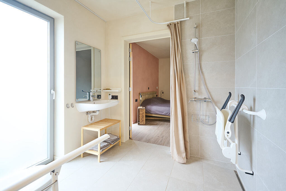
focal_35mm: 16
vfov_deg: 73.8
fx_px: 127
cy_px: 96
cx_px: 143
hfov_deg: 96.7
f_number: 8
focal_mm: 16
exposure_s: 1/1.3
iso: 100
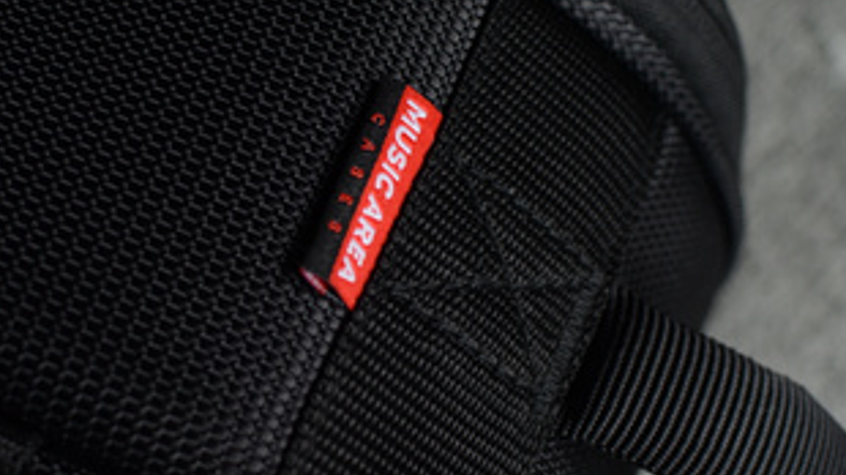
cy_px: 172
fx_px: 1788
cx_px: 398
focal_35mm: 80
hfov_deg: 26.6
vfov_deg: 15.1
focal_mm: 35
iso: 400
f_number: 3.5
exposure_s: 1/60
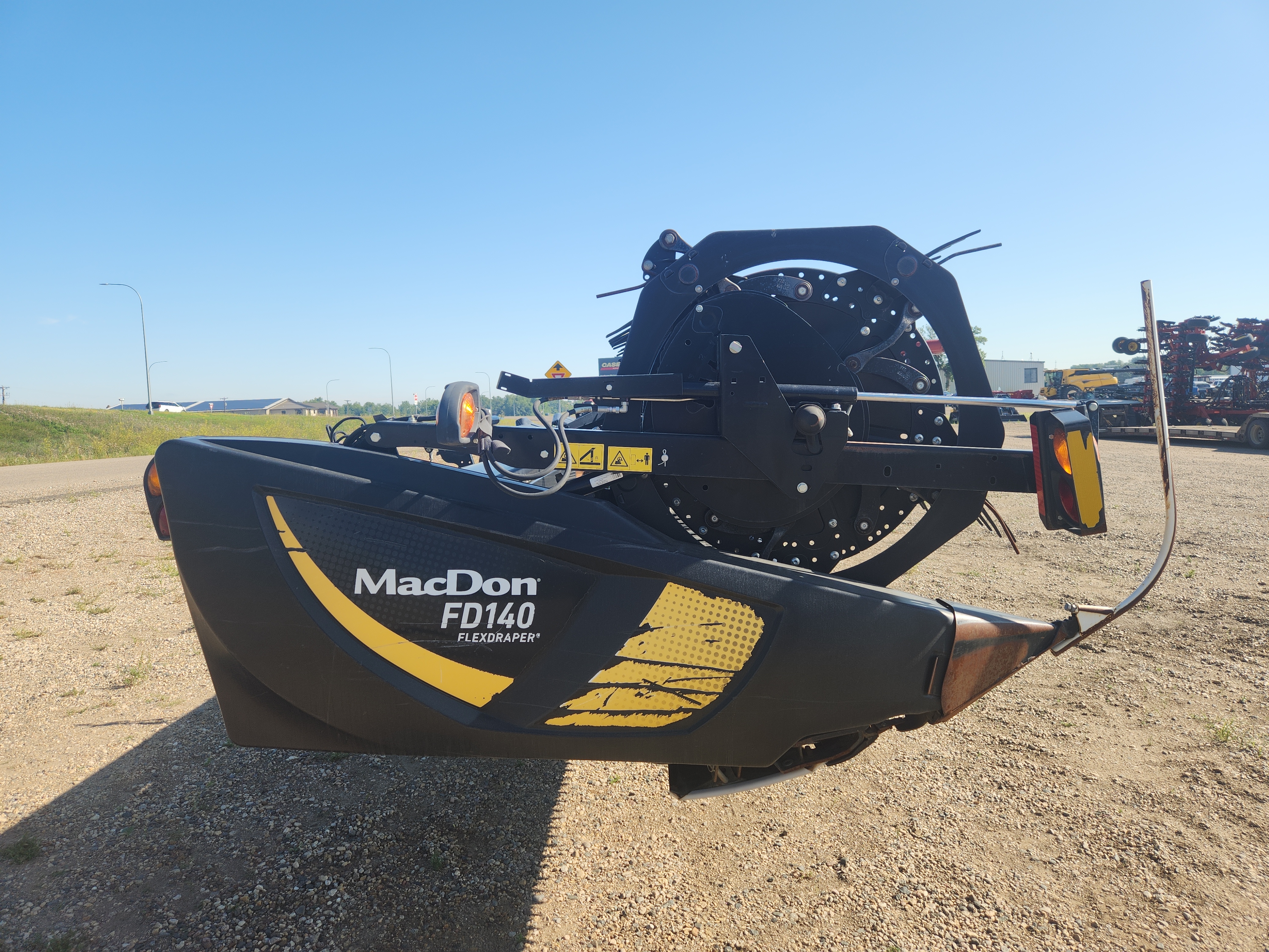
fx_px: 843
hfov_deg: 73.9
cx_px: 634
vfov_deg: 58.9
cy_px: 476
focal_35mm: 23
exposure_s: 1/1205
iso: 20
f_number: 1.8
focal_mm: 5.4
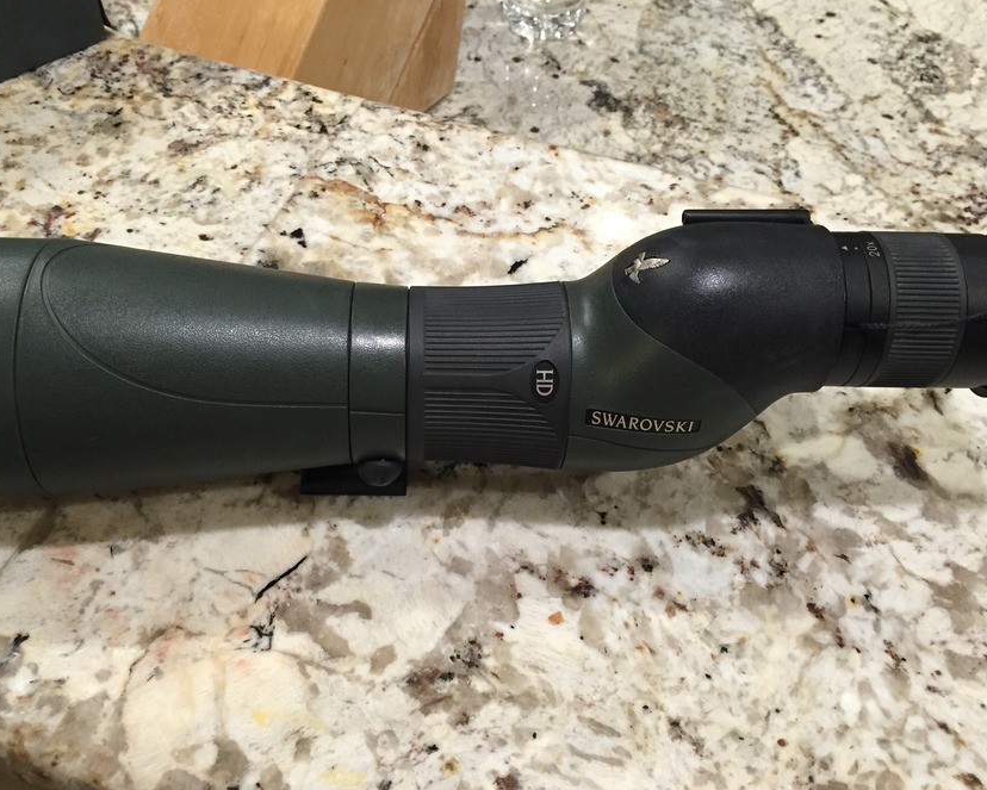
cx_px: 443
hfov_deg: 51.4
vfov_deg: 42.2
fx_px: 1023
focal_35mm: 35
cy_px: 391
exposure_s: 1/30
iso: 125
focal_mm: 4.15
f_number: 2.2
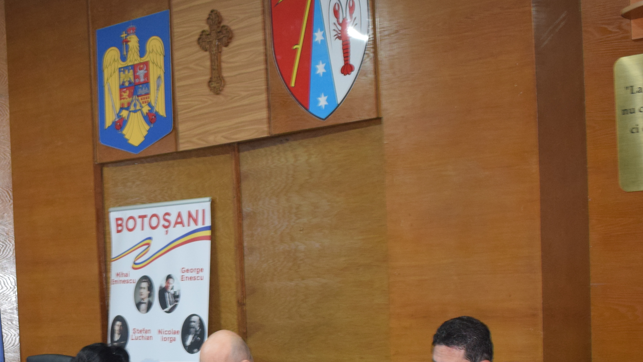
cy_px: 349
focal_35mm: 68
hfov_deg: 29.9
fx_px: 1159
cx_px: 82
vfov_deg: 17.4
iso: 900
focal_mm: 22
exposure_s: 1/60
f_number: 3.8
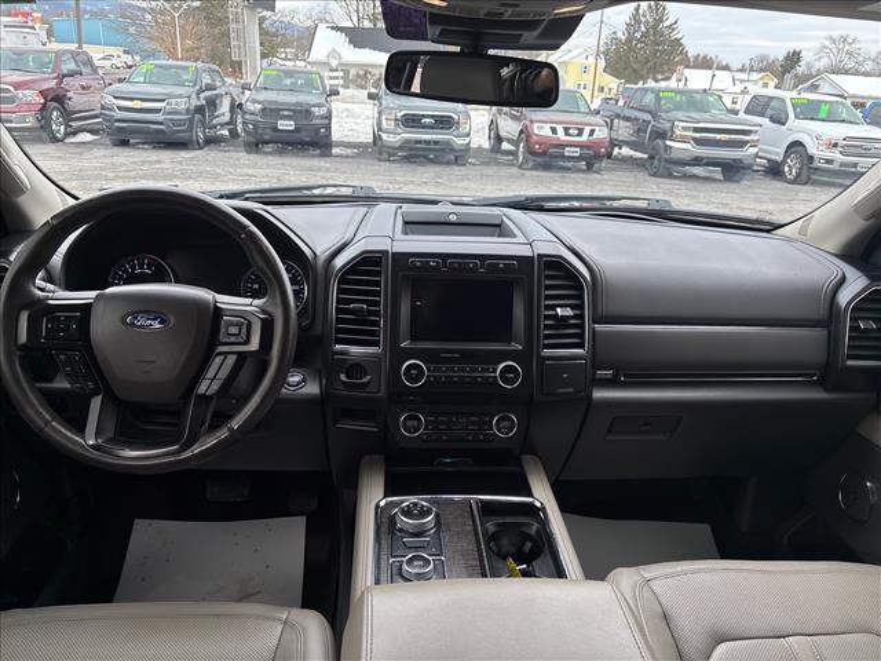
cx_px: 440
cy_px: 330
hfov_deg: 67.3
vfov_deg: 53.1
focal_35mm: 26
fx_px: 662
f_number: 1.6
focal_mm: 5.96
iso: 50
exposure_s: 1/295
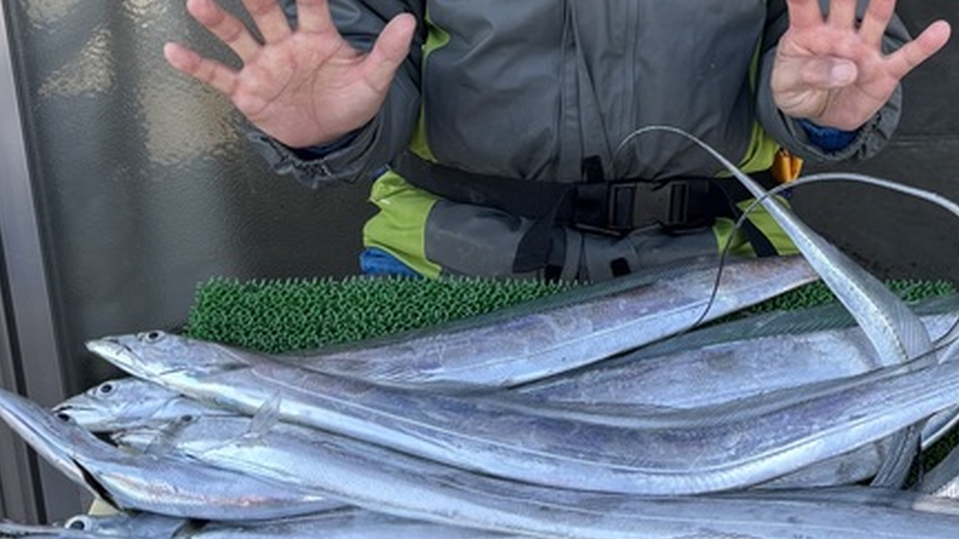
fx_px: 1424
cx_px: 633
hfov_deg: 36.9
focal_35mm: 56
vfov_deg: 20.9
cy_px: 22
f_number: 1.6
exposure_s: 1/528
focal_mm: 5.96
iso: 50
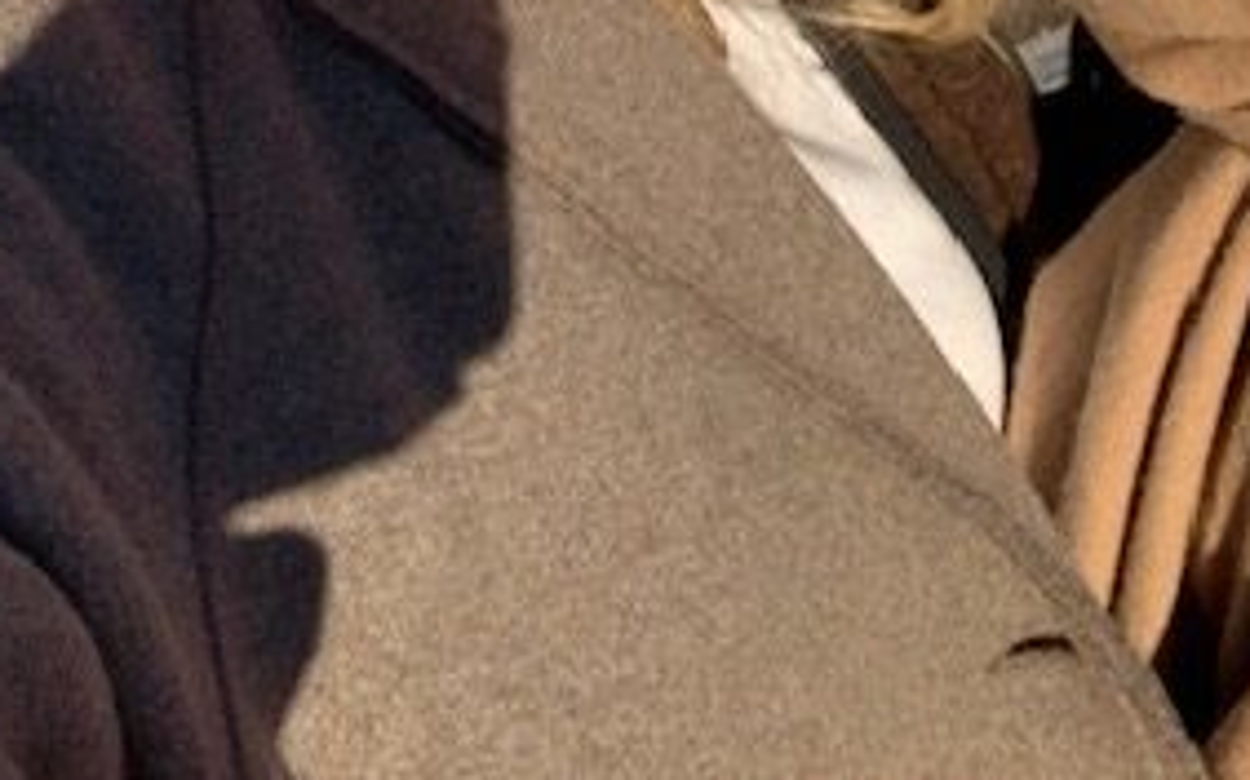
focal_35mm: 77
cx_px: 581
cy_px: -355
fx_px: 2622
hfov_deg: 26.8
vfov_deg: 15.7
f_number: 2.2
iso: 16
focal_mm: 2.87
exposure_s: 1/1437
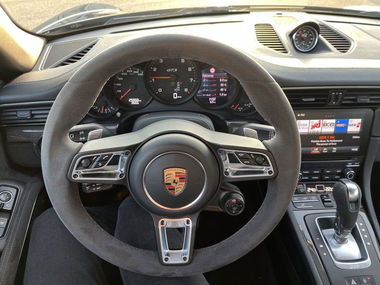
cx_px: 190
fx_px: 285
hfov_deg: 67.3
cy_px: 142
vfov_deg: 53.1
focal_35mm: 26
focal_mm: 5.1
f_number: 1.6
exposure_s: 1/62
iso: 64
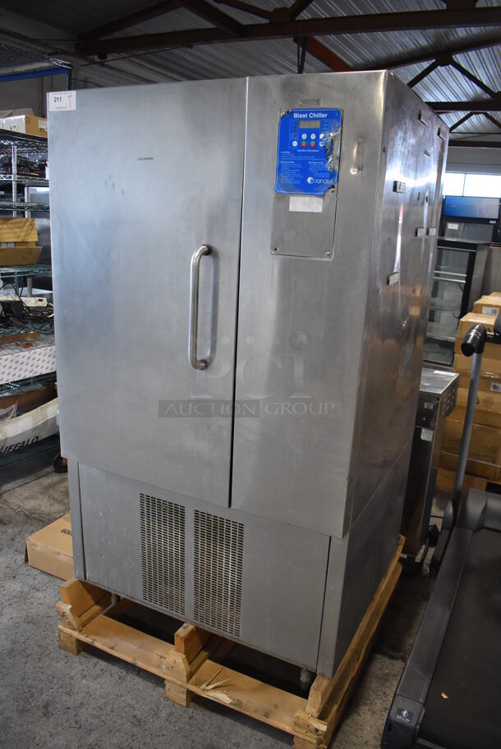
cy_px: 374
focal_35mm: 27
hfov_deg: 48.0
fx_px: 563
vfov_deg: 67.3
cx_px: 250
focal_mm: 18
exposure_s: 1/125
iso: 1100
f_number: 3.5
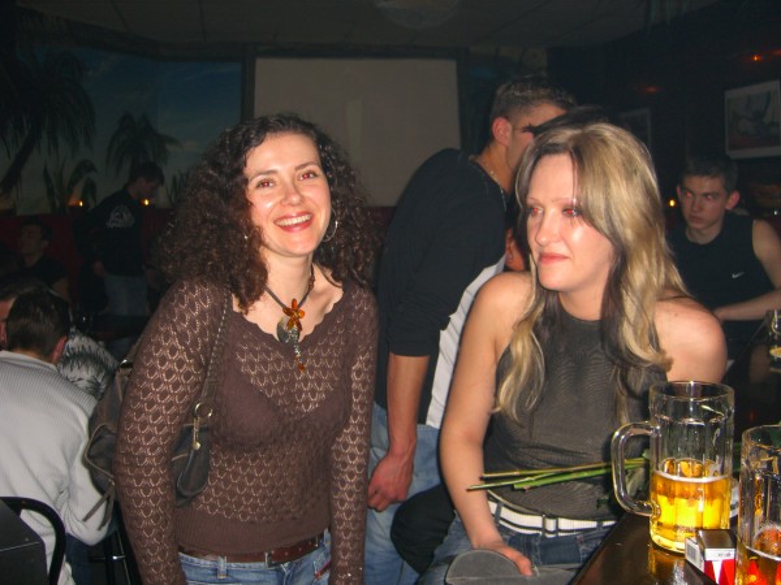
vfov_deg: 37.7
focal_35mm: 38
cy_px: 292
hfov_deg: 49.0
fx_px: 857
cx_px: 390
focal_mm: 7.9
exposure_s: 1/60
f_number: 2.8
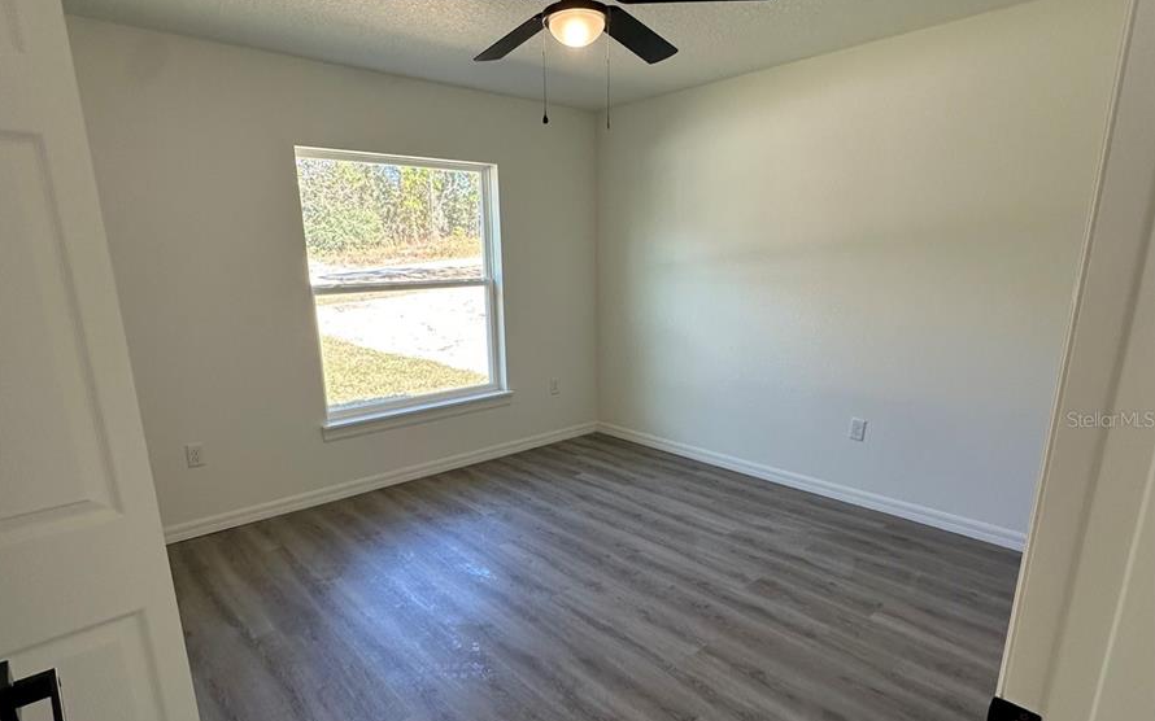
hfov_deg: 85.1
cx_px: 575
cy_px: 419
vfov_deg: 59.3
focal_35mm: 20
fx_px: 629
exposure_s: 1/120
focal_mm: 2.22
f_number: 2.2
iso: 100
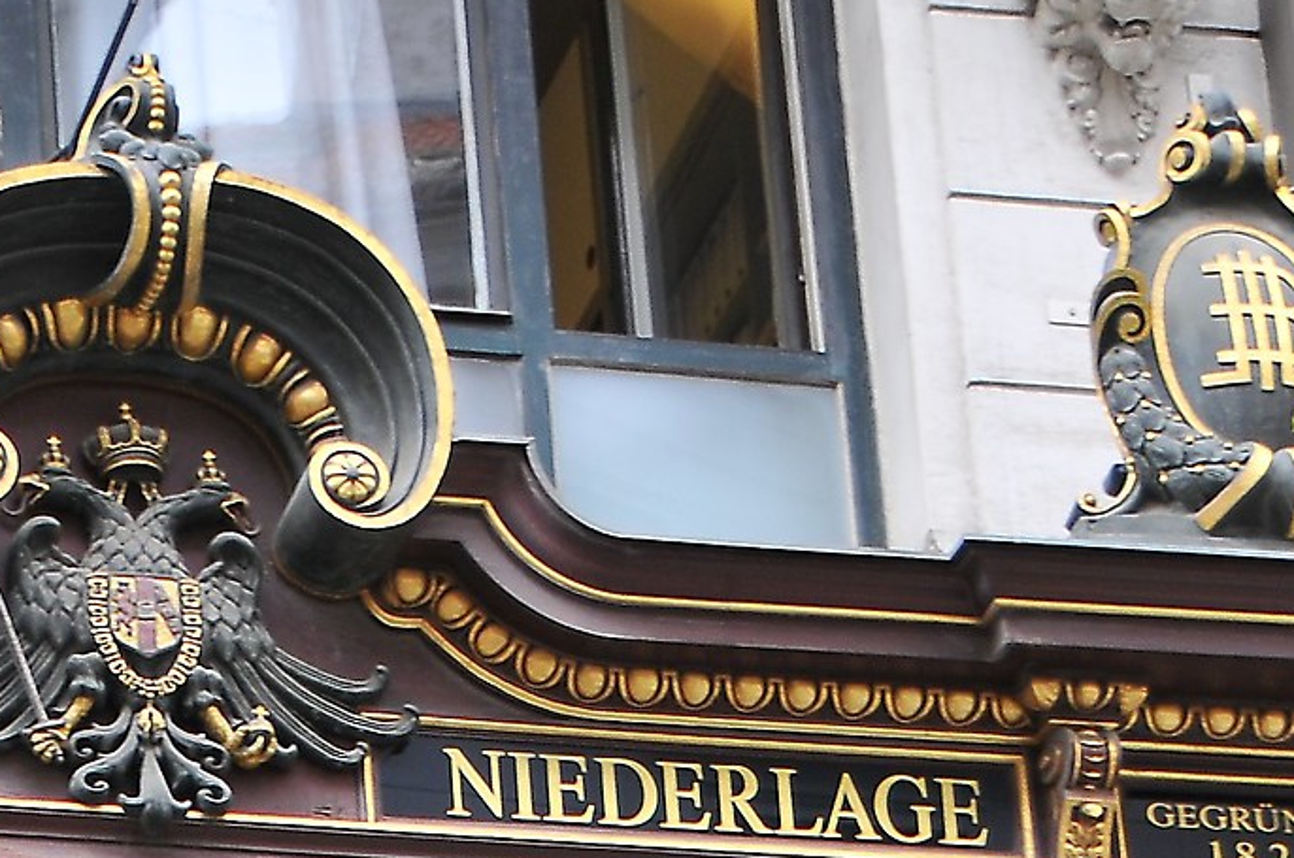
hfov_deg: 10.8
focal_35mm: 189
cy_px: 1310
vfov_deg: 7.1
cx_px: 96
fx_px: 6782
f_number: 4.2
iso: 200
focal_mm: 36
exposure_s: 1/60
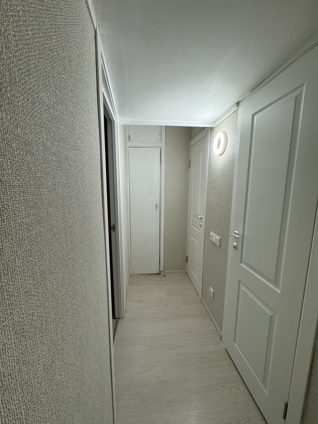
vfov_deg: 102.1
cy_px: 212
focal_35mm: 14
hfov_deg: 85.7
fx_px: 171
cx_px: 159
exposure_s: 1/100
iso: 160
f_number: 2.2
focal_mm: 2.22
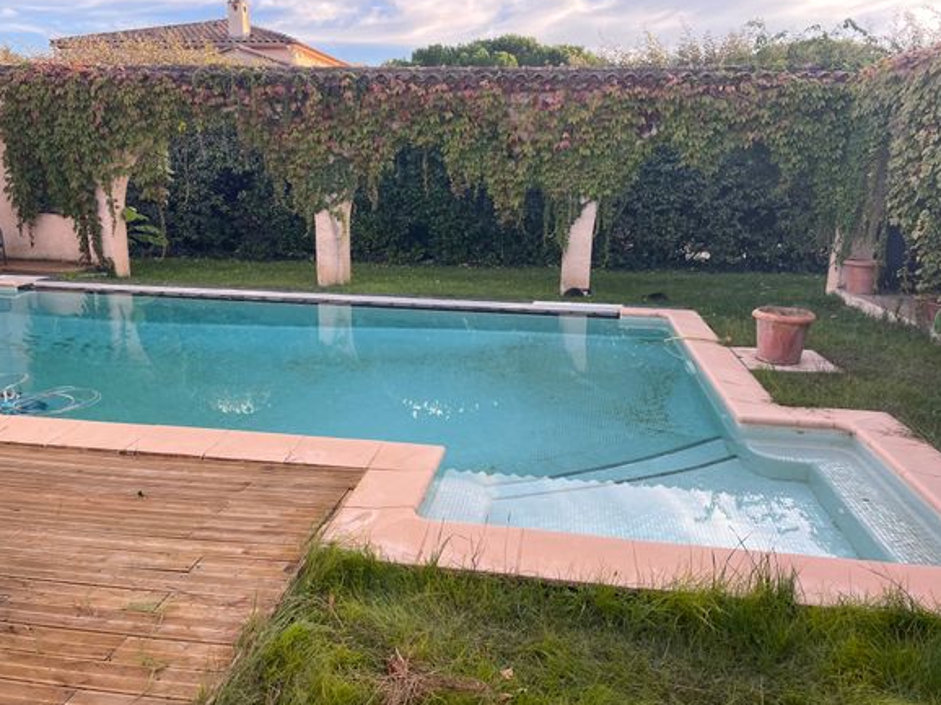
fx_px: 734
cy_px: 347
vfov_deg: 51.3
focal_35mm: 27
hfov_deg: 65.3
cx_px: 459
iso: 32
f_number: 1.6
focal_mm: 4.2
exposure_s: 1/370
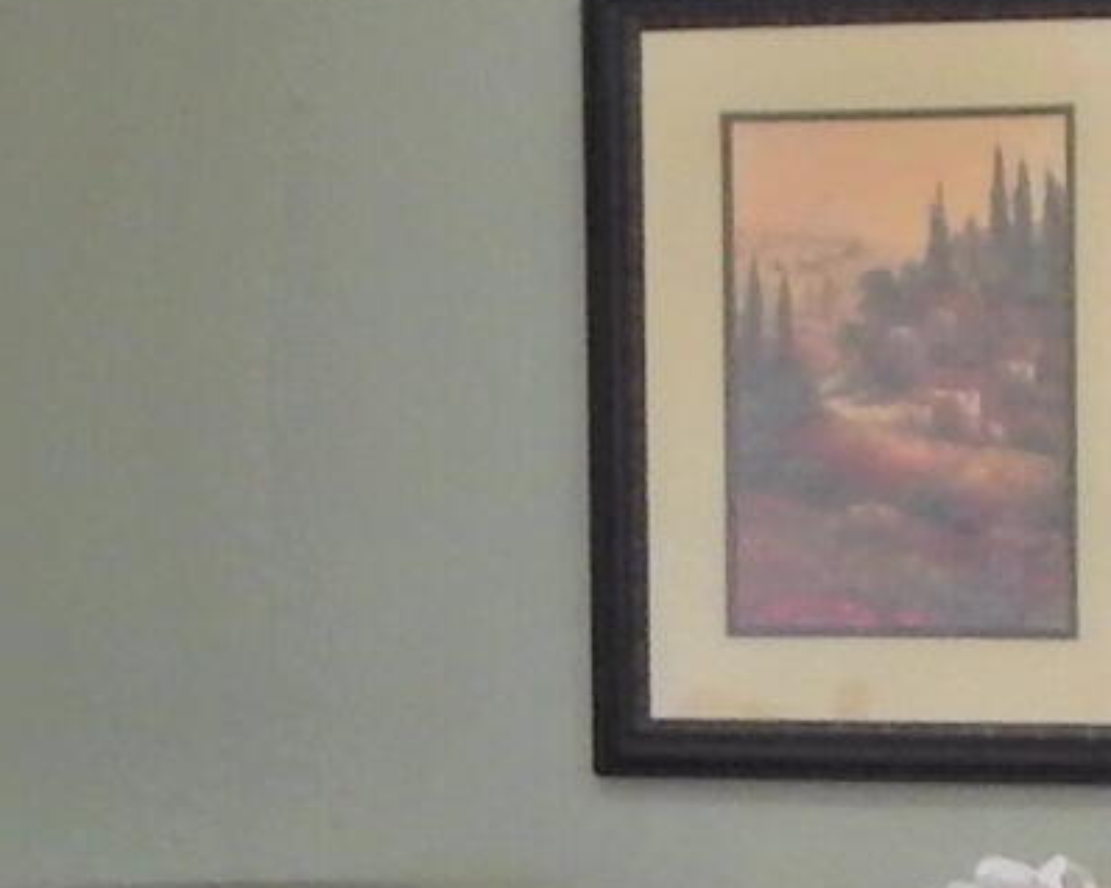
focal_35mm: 162
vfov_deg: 9.5
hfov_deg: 11.9
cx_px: 879
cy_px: 776
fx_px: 5324
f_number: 3
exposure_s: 1/50
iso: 125
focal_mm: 4
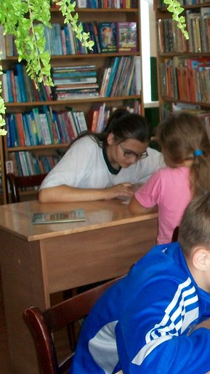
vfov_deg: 29.4
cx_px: 276
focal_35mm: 72
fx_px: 713
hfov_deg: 15.9
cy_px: 182
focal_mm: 5.7
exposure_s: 1/60
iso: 120
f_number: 2.8
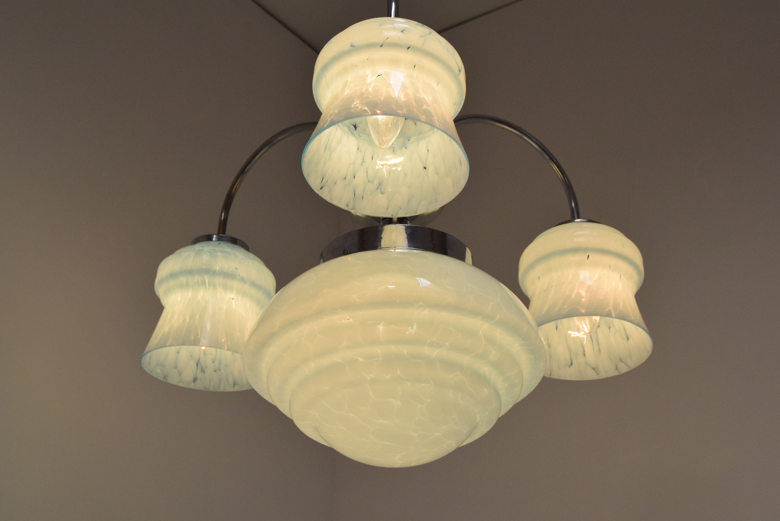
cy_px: 260
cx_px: 390
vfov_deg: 20.2
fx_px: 1464
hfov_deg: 29.8
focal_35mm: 68
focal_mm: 45
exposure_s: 1/400
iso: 1600
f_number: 10
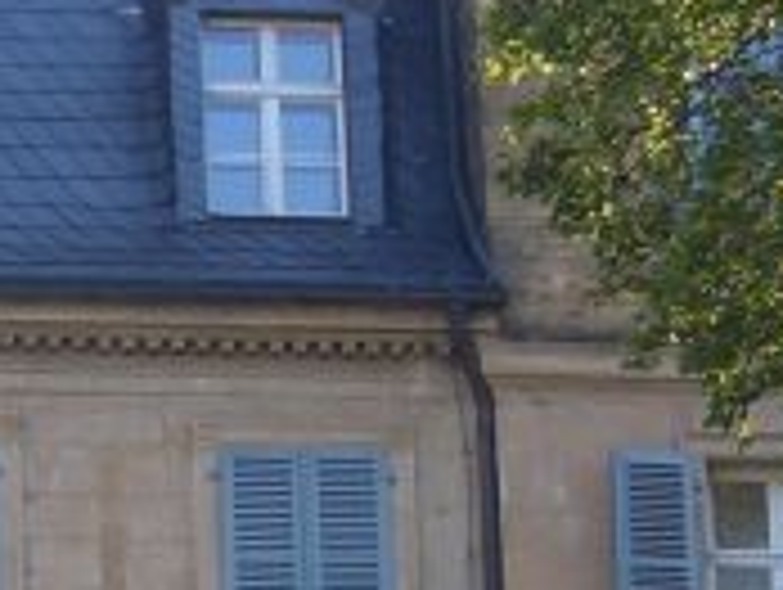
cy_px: 829
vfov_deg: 6.5
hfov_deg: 8.7
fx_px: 5096
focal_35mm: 225
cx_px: -18
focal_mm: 8.2
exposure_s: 1/160
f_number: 3.1
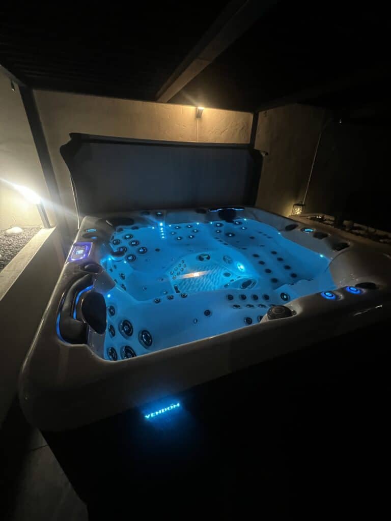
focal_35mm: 13
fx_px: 196
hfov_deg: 89.9
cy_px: 260
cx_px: 196
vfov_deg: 106.2
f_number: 1.8
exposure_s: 1/33
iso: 1000
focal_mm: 1.57
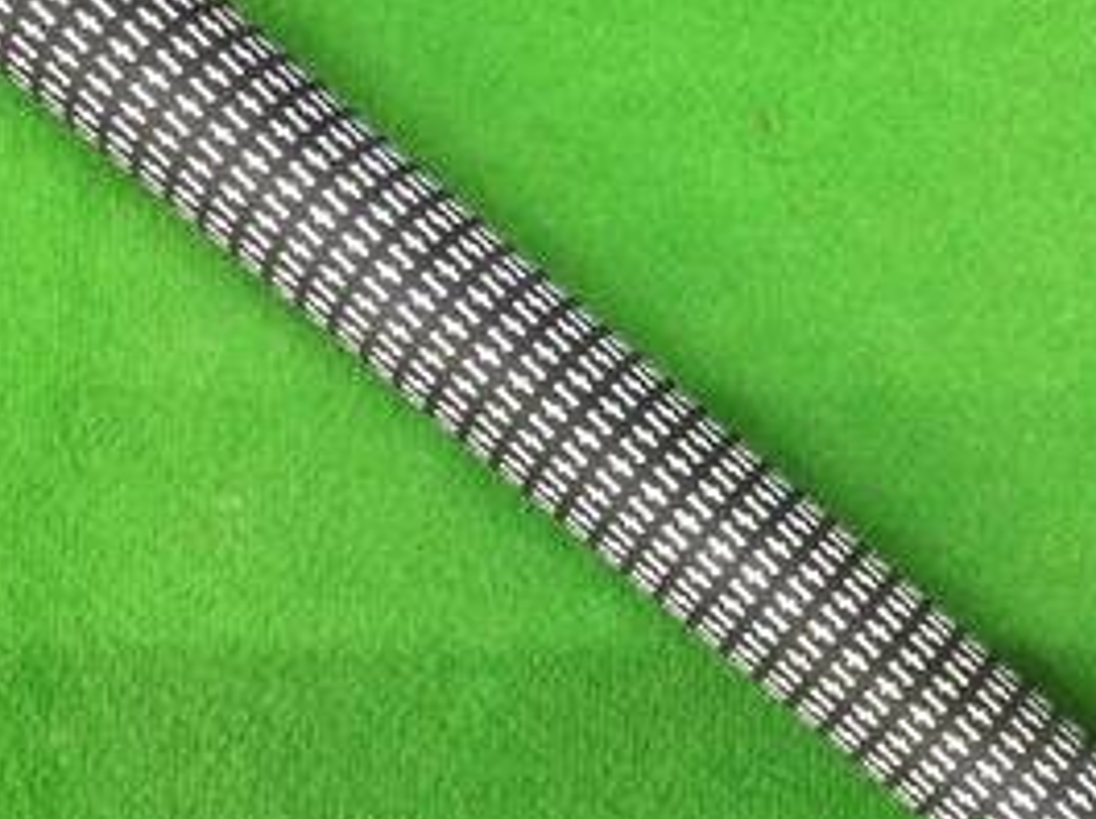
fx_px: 2371
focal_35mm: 75
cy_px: 550
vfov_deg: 19.5
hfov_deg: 25.9
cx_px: 682
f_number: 2.4
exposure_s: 1/30
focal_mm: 3.3
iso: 200
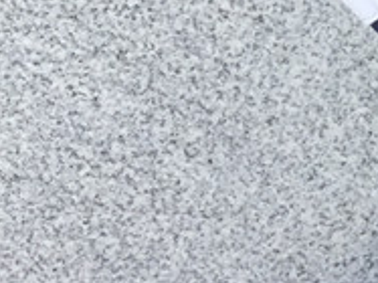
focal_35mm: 149
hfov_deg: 11.3
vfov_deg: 9.9
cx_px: 875
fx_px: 1626
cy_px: 45
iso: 25
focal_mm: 3.3
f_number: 2.4
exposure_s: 1/207
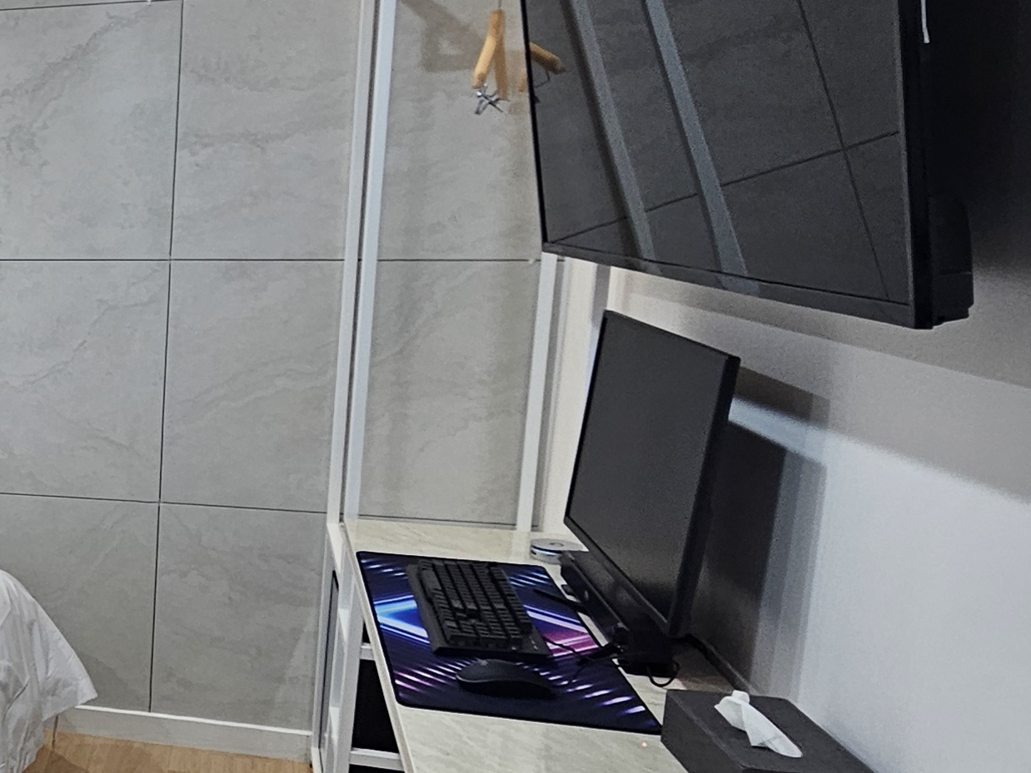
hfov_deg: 33.8
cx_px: -277
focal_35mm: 42
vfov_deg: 34.3
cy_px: 440
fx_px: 1251
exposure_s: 1/60
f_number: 2.2
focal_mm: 2.2
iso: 125
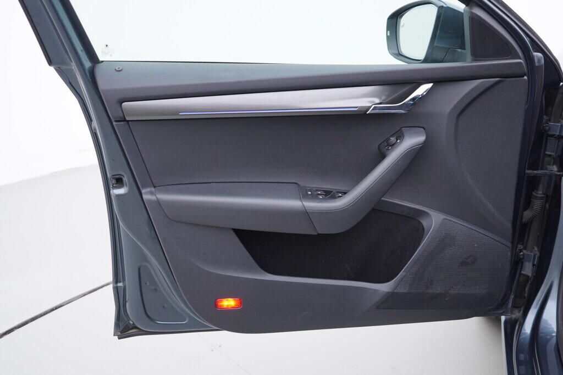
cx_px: 282
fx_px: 563
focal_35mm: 36
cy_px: 188
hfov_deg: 53.1
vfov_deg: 36.9
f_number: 3.2
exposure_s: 1/50
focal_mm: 24
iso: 125
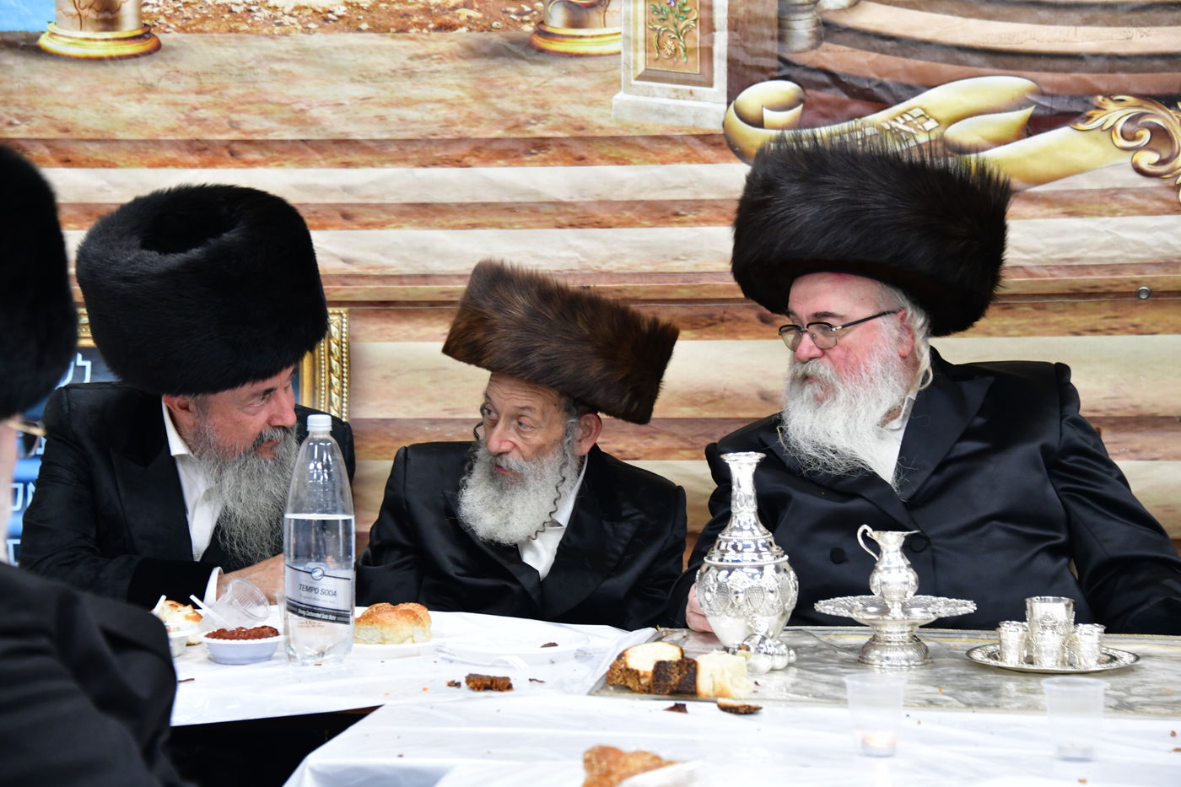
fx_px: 3444
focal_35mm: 105
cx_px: 590
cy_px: 394
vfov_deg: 13.0
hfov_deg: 19.5
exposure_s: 1/100
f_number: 5.6
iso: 2500
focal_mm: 105
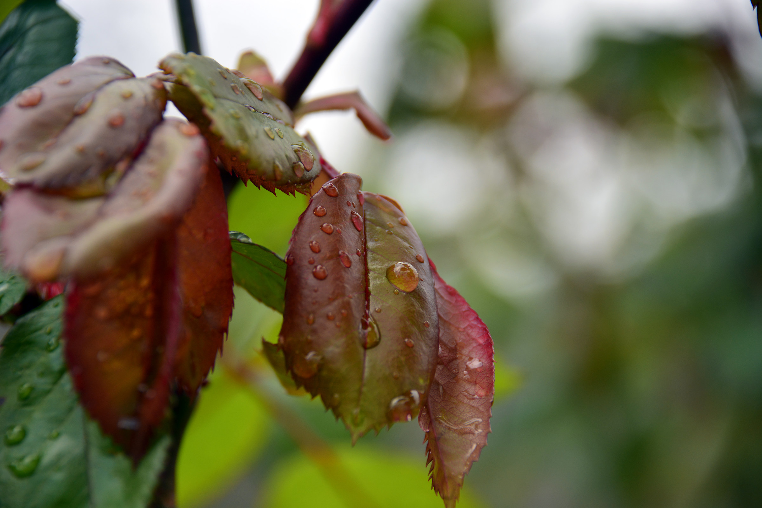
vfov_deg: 6.8
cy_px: 254
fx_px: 4286
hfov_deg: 10.2
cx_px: 381
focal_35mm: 202
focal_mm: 135
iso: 250
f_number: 5.6
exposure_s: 1/200
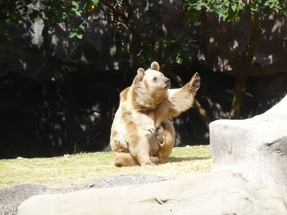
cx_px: 144
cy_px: 108
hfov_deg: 7.1
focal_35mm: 280
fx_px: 2321
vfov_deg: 5.3
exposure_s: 1/200
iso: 100
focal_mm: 47
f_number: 4.9
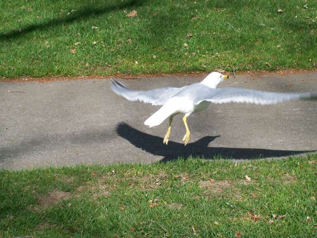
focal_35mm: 108
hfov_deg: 18.2
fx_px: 989
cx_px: 158
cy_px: 119
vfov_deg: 13.7
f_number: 4.8
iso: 80
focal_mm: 18
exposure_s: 1/400
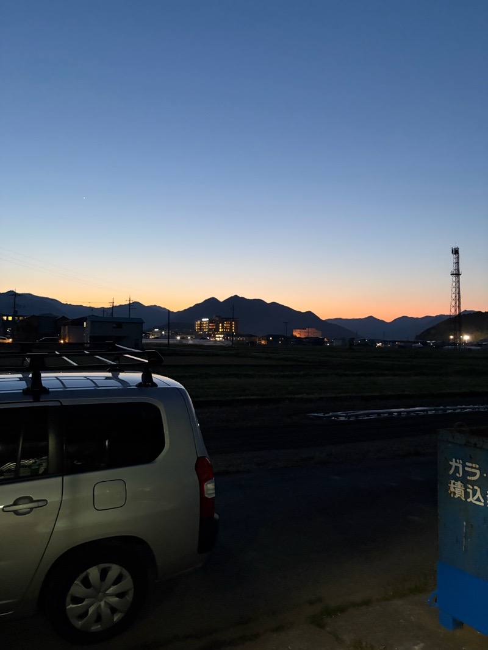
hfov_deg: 53.1
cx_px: 244
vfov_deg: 67.3
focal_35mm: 26
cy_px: 325
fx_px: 489
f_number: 1.6
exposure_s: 1/30
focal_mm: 5.96
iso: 500
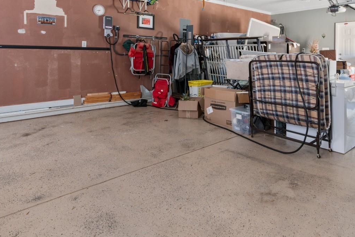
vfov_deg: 50.5
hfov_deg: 73.4
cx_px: 202
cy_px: 54
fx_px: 237
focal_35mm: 24
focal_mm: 10
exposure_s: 1.3
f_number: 4.5
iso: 100
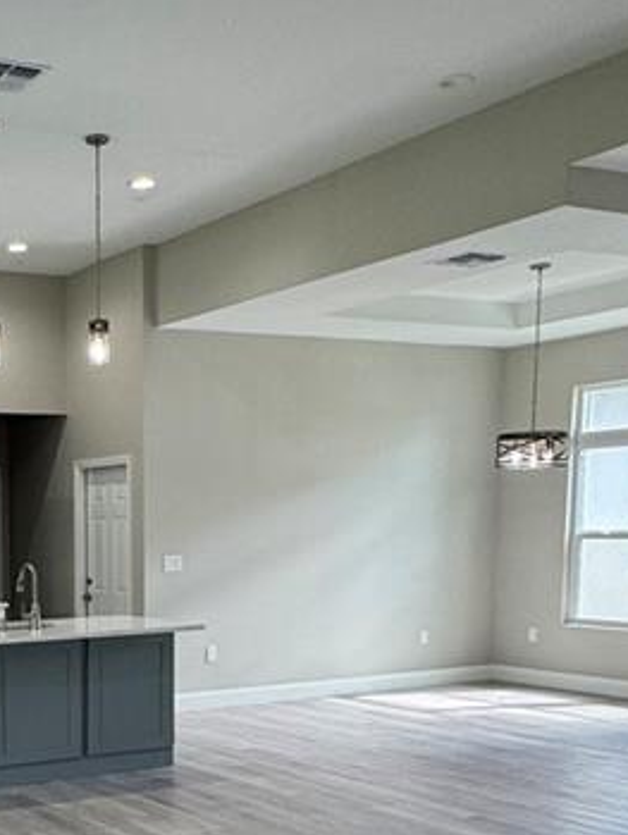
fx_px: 1160
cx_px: -24
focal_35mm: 48
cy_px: 687
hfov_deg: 28.2
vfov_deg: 37.9
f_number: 2.2
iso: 125
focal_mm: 2.22
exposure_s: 1/120
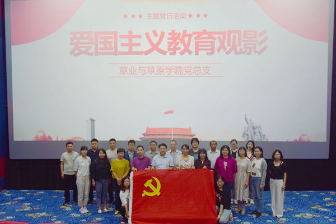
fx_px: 280
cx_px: 168
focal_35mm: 30
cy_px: 112
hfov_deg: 61.9
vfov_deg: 43.6
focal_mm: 30
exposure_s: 1/30
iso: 250
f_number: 4
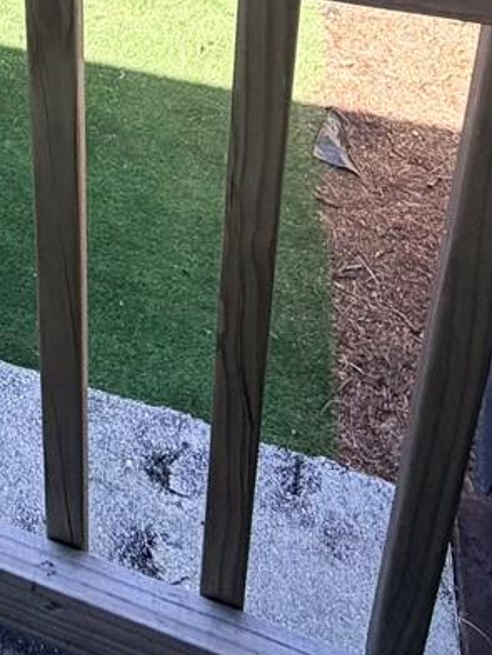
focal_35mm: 57
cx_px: -173
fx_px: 1080
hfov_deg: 22.5
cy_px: -295
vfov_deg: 26.1
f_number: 2.2
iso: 64
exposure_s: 1/421
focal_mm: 2.22
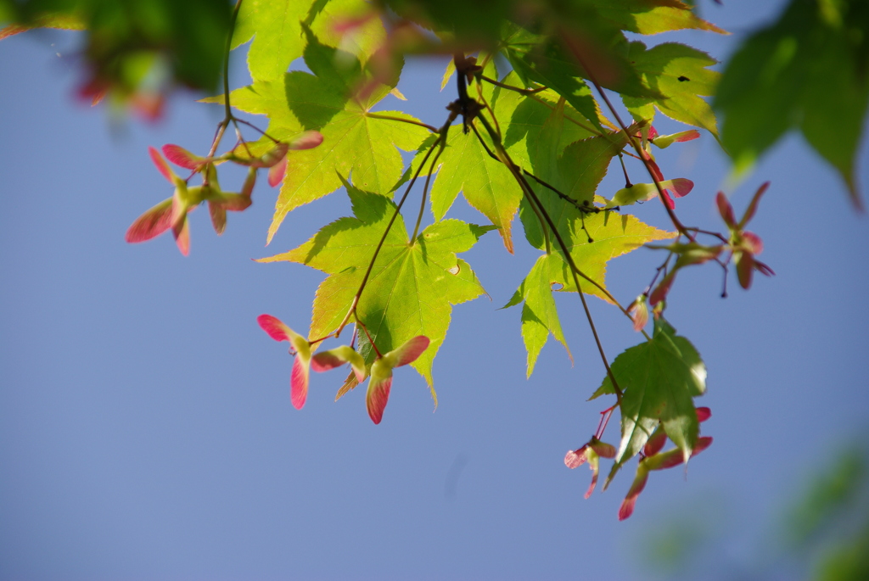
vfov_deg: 4.6
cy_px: 290
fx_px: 7249
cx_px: 434
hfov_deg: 6.9
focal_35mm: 300
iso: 100
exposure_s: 1/500
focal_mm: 200
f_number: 6.7
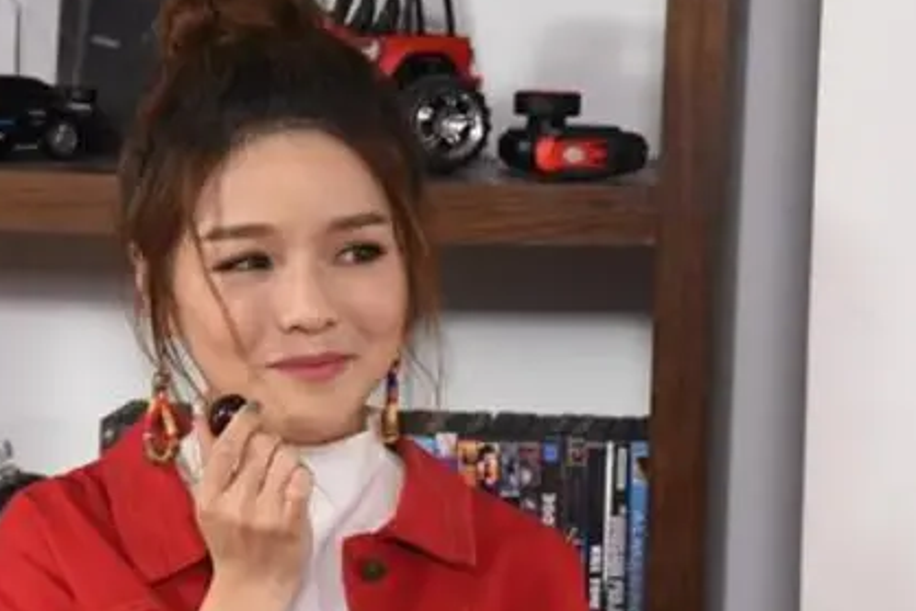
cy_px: 414
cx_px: 305
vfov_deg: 6.1
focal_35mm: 224
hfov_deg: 9.2
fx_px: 5701
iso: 3200
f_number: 5
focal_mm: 120
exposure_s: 1/200
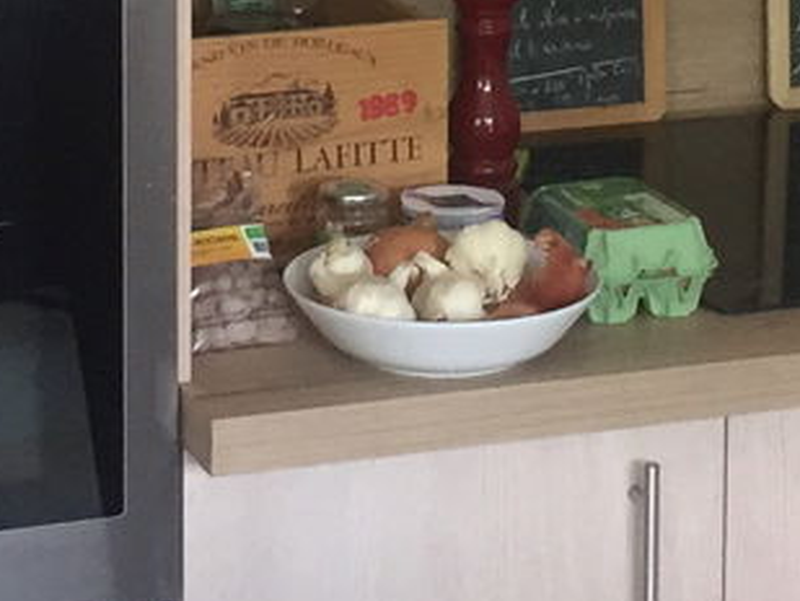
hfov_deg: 13.2
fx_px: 3468
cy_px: -355
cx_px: 396
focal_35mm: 150
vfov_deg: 9.6
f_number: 2.2
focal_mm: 4.15
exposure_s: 1/33
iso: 125
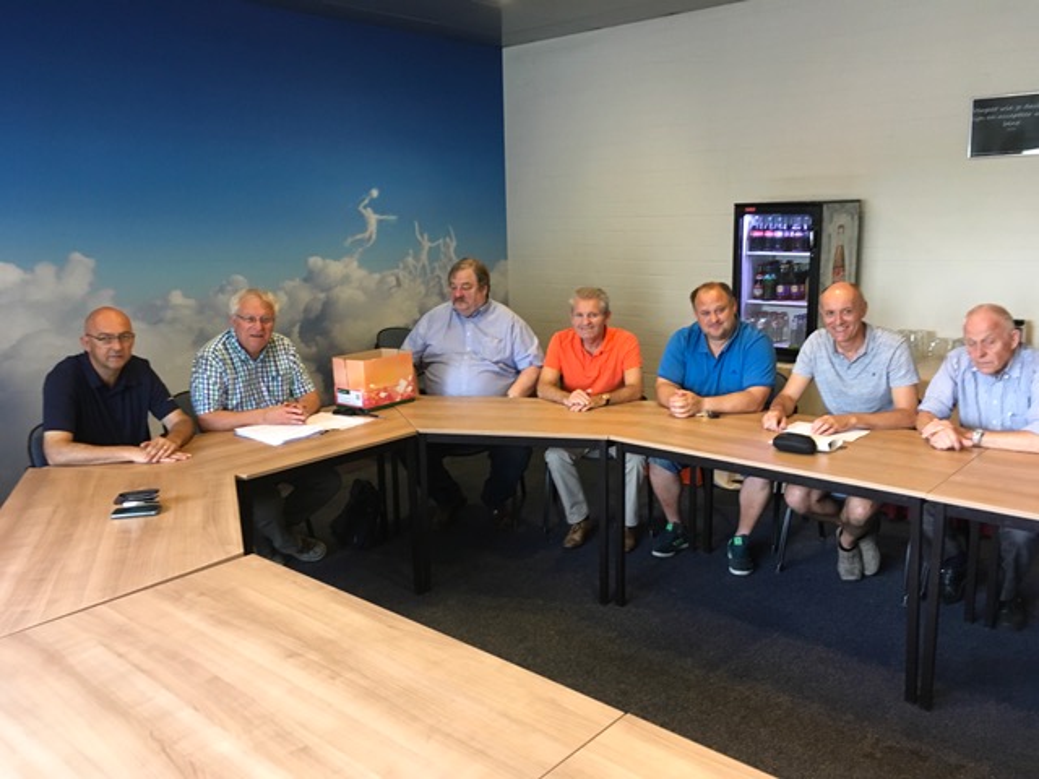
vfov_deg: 48.2
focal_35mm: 29
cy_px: 390
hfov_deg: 61.7
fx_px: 870
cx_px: 520
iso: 160
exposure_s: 1/33
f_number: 2.2
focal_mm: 4.15
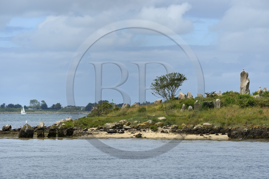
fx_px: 1494
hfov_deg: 10.3
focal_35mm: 200
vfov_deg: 6.9
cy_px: 90
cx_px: 134
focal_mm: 200
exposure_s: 1/400
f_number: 13
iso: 200
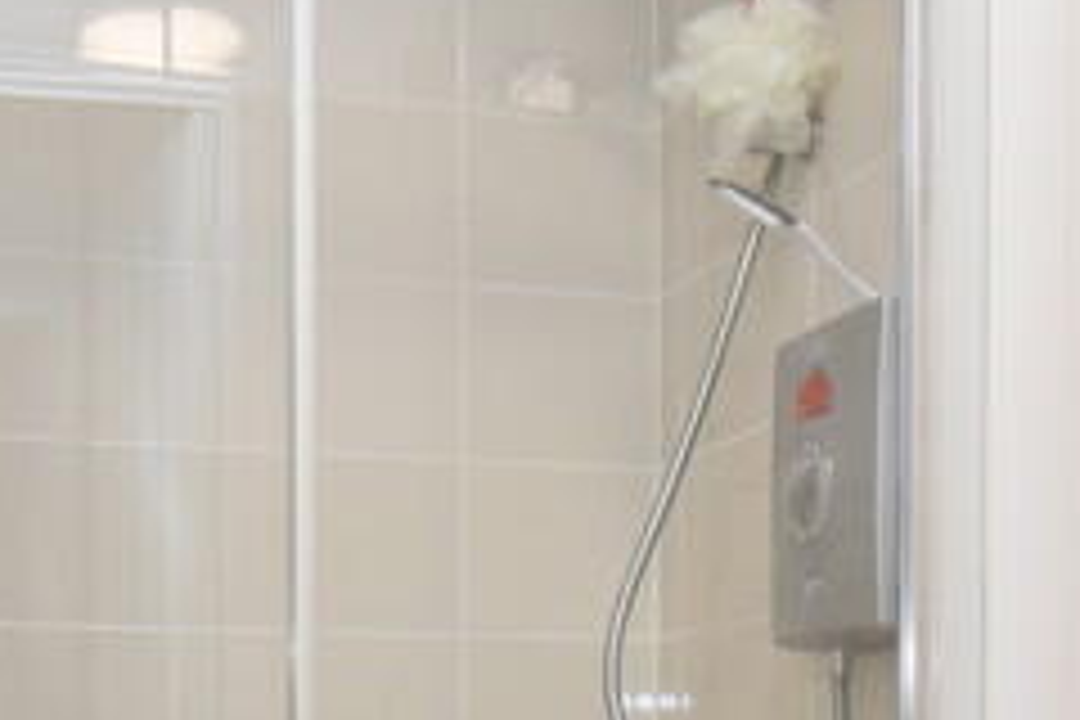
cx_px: 482
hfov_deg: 31.4
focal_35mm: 64
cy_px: 862
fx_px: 1920
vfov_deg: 20.0
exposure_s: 1/160
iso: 800
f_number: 4.5
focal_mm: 10
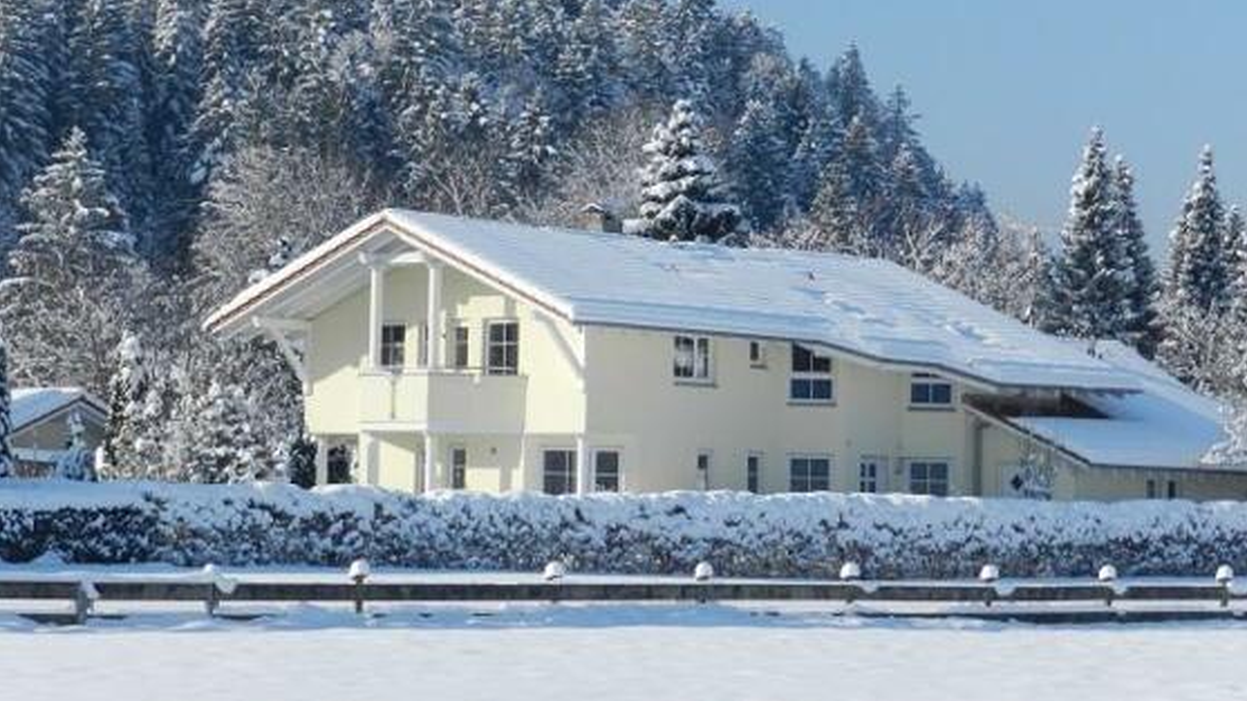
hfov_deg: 17.0
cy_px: 237
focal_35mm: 126
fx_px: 4165
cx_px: 625
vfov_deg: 9.6
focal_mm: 20.5
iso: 160
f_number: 4.8
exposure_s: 1/1000
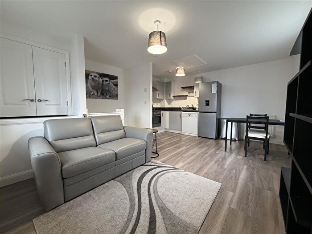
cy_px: 117
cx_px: 156
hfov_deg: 102.1
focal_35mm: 14
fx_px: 126
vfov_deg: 85.7
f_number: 2.2
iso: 250
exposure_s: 1/50
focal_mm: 2.22
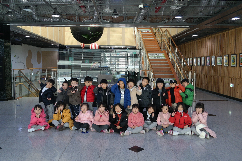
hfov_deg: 61.9
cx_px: 121
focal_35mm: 30
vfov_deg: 43.6
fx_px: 202
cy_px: 80
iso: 400
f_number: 3.5
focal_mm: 20
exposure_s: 1/40
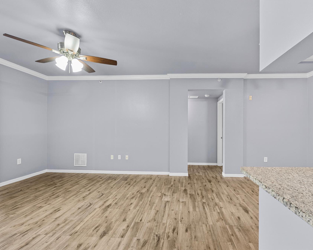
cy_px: 123
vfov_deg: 80.4
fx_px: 148
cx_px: 175
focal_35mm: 16
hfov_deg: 92.7
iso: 400
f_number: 8
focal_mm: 14
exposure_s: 1/1.67
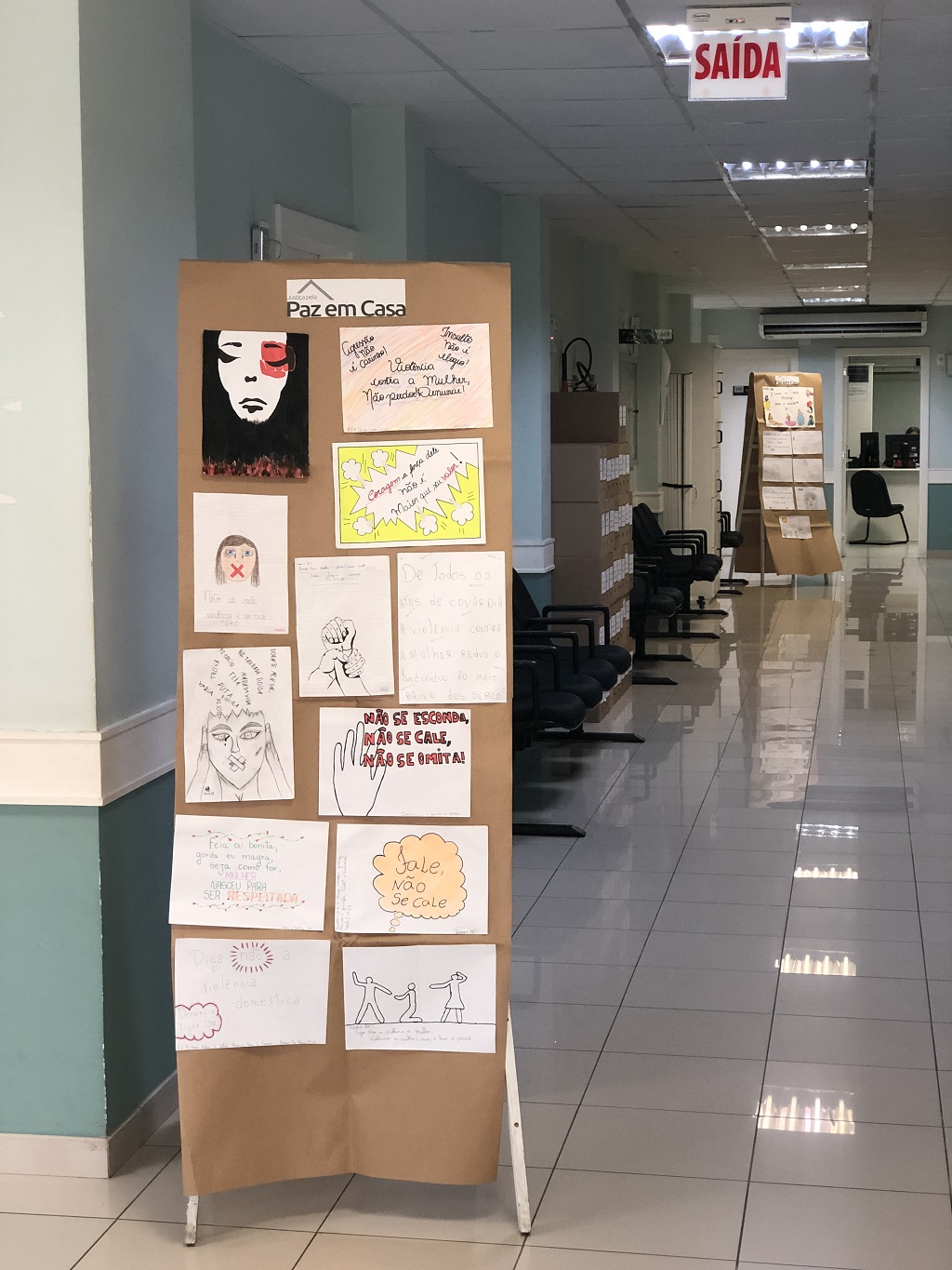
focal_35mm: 57
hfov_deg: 25.7
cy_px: 635
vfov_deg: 33.8
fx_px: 2090
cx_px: 476
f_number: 2.8
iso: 40
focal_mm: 6.6
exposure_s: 1/30
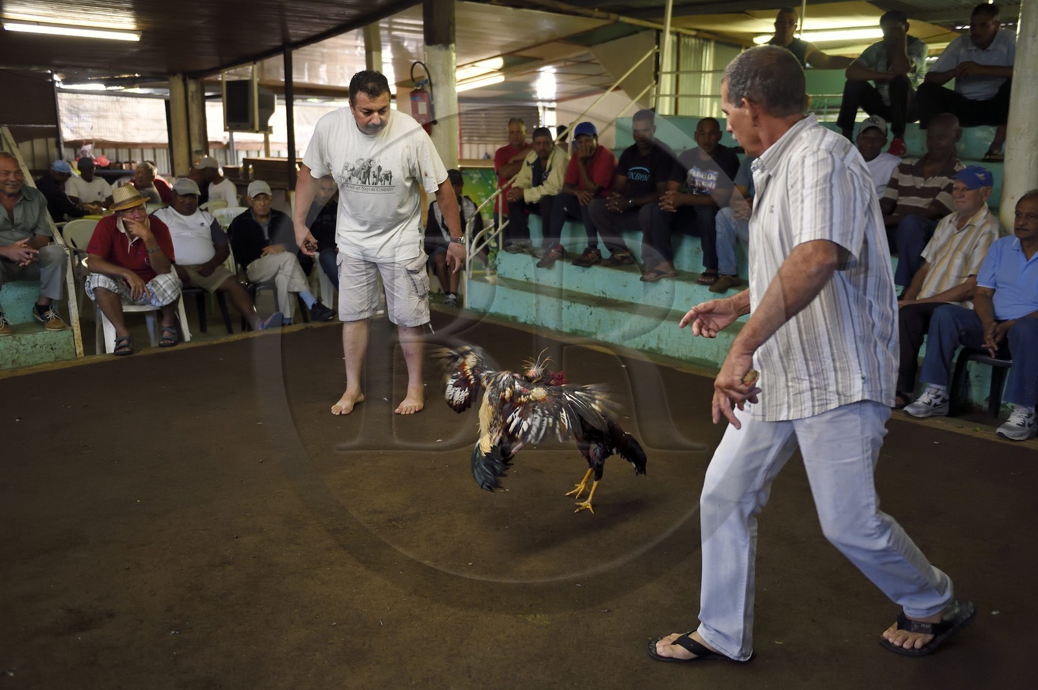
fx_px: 893
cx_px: 519
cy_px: 345
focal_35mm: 31
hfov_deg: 60.3
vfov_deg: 42.3
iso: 3200
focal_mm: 31
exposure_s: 1/250
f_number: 2.8
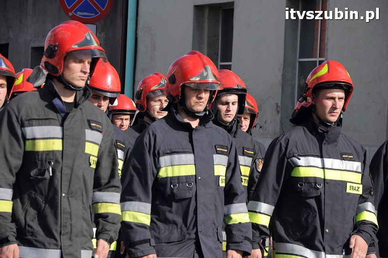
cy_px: 129
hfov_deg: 13.1
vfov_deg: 8.7
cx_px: 194
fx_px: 1696
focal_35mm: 158
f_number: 8
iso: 400
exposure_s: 1/1000
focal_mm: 105
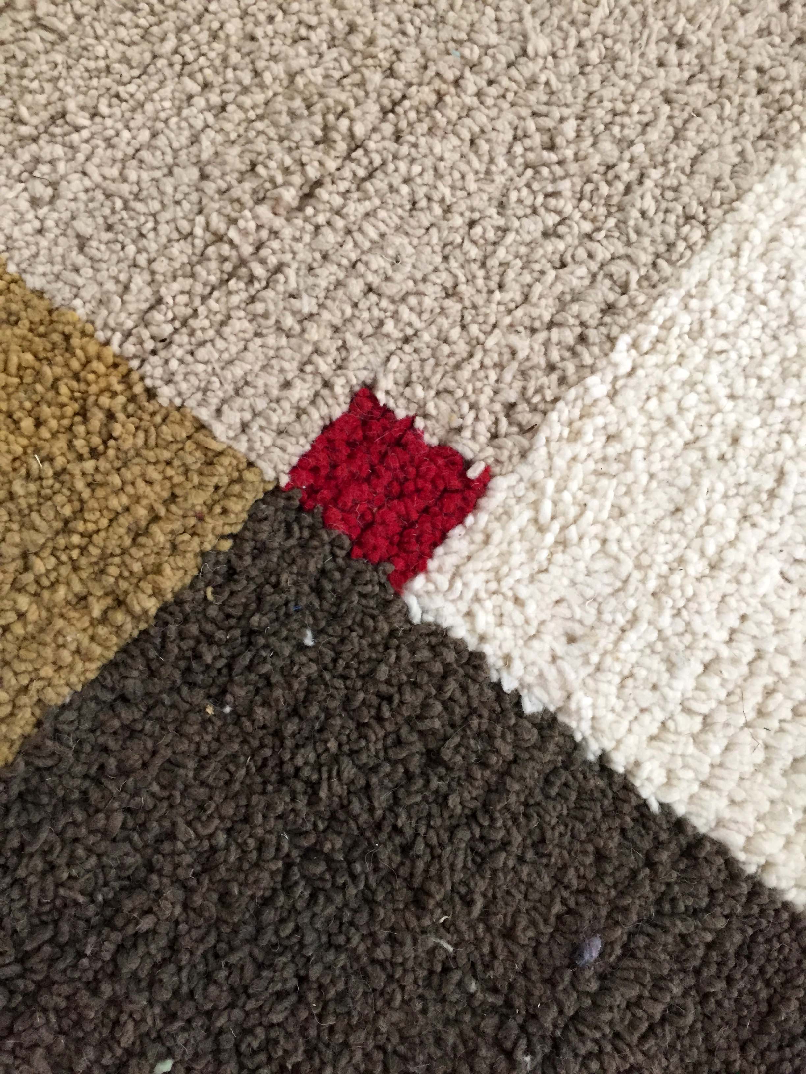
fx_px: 900
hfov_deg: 48.2
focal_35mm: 29
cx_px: 403
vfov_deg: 61.7
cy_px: 537
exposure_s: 1/17
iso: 250
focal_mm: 4.15
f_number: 2.2
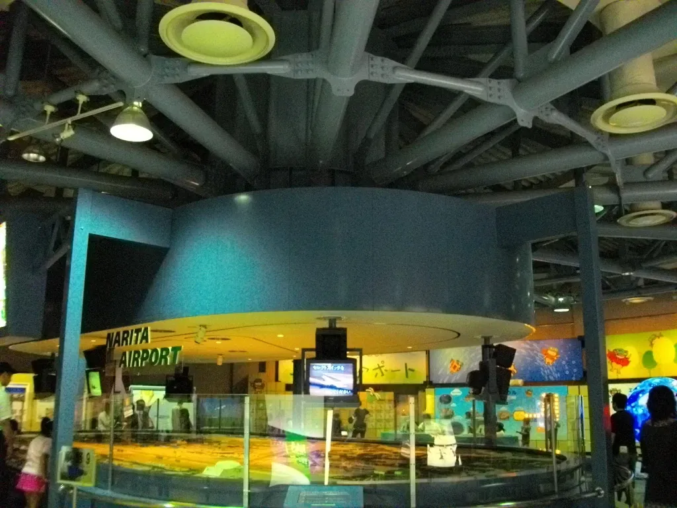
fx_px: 626
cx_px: 338
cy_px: 254
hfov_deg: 56.8
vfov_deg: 44.2
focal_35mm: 32
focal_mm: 5.7
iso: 730
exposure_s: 1/50
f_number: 2.9
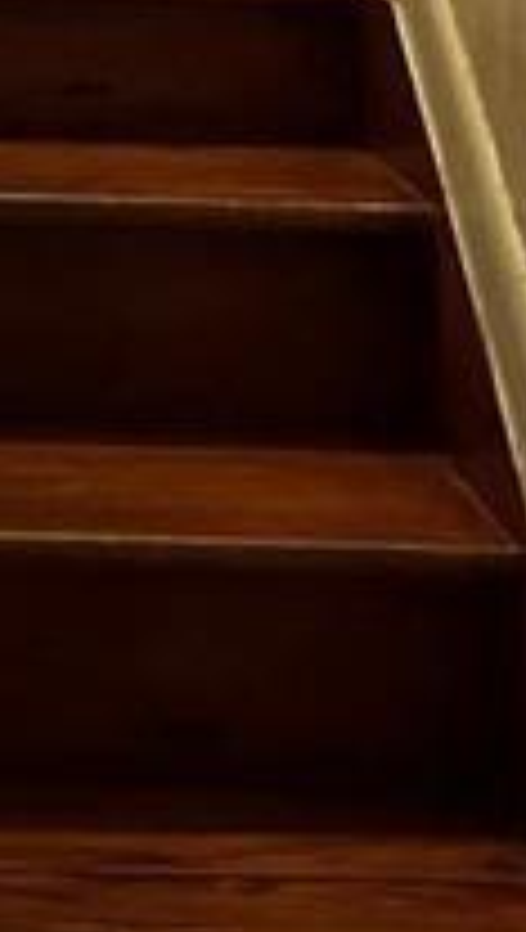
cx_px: -261
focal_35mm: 105
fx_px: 2594
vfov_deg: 19.5
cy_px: -90
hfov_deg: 11.1
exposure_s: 1/30
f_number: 1.6
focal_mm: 5.1
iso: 640
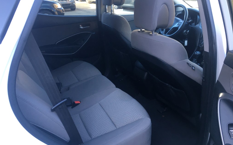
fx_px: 197
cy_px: 79
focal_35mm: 31
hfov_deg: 61.2
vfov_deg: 40.6
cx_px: 116
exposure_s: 1/30
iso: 25
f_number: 2.2
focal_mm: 4.15
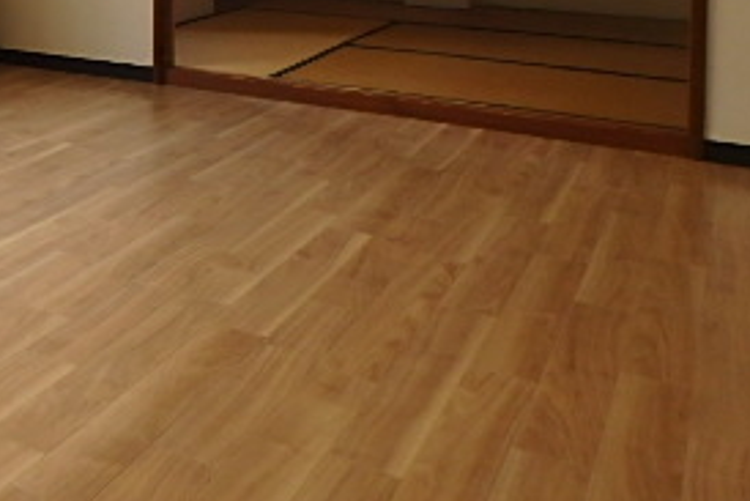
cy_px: -110
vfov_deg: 24.0
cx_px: -22
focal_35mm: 51
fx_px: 1063
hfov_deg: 34.8
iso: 200
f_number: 3.5
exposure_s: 1/30
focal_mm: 3.7
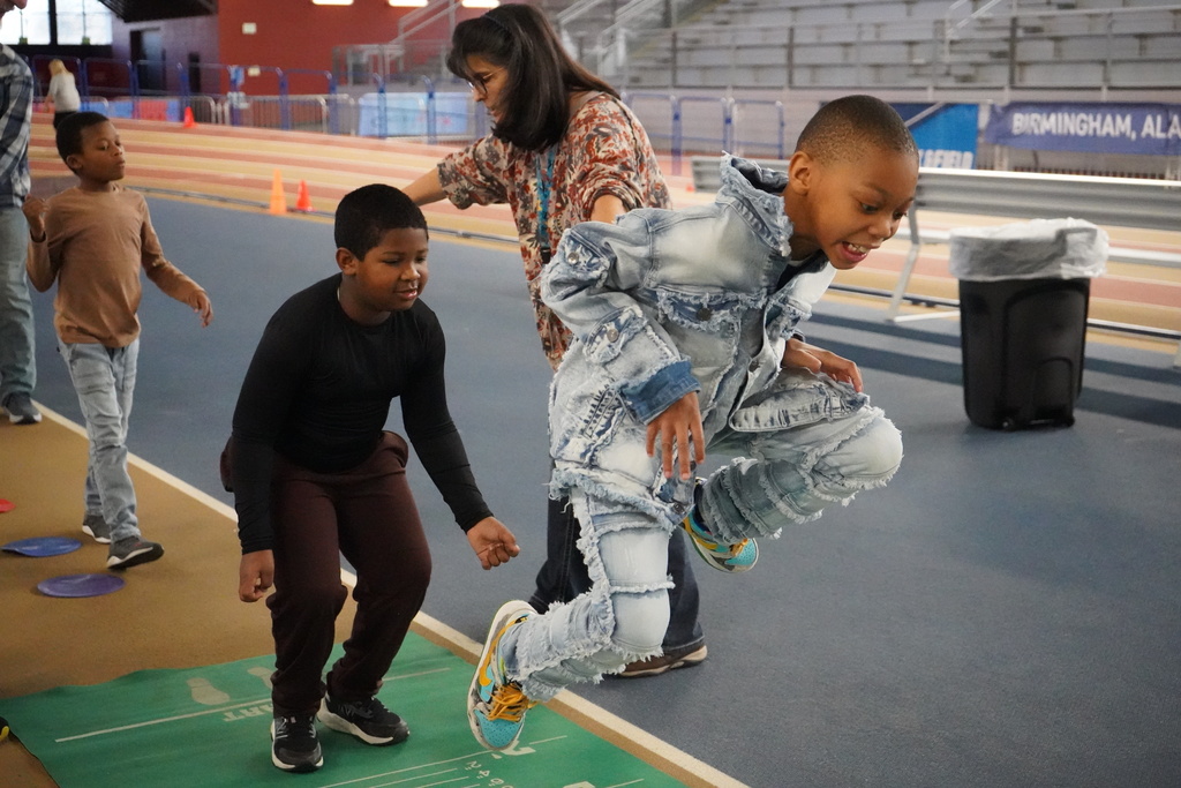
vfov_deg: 25.1
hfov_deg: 36.9
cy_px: 394
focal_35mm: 54
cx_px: 590
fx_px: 1772
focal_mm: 54
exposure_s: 1/3200
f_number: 5
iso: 32000
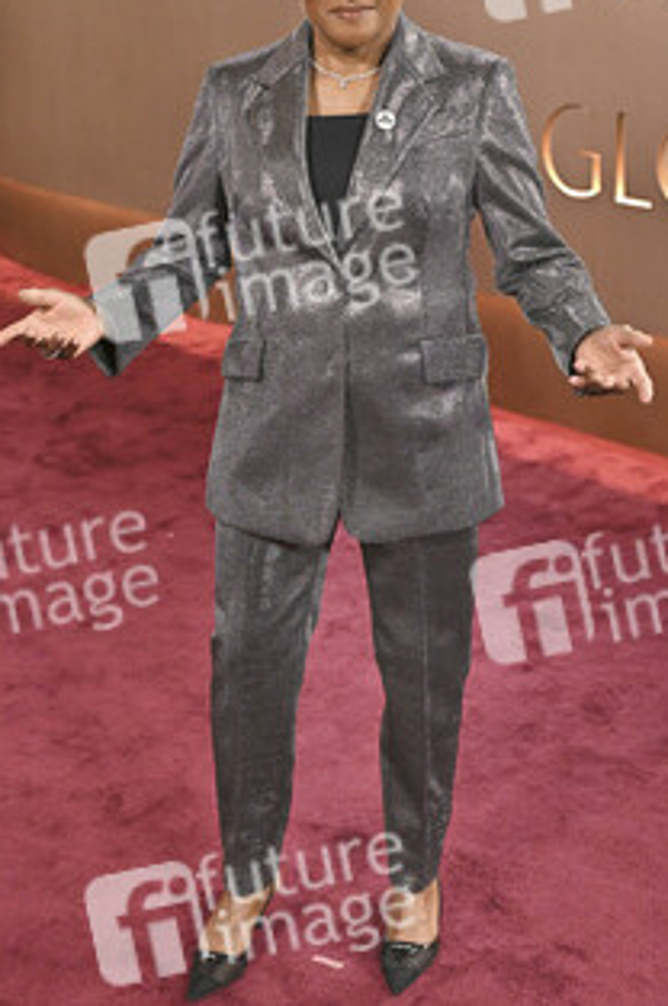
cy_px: 427
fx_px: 1534
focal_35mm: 55
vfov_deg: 36.2
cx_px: 344
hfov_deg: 24.6
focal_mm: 43
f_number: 5
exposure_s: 1/320
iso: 2500
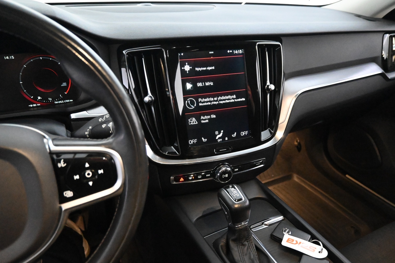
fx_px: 280
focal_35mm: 26
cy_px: 132
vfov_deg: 50.4
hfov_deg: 70.4
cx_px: 198
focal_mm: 17
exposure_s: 1/60
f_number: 3.5
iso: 12800
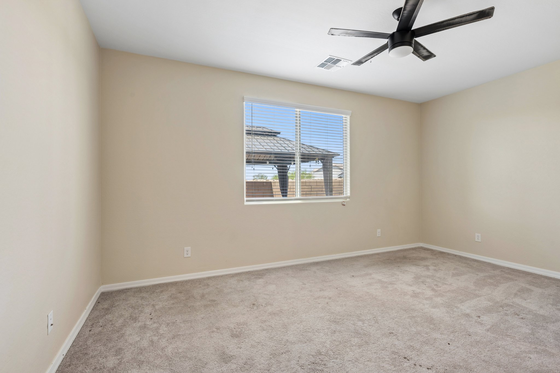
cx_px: 280
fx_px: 264
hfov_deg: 93.3
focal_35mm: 17
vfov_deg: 70.4
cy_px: 186
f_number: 8
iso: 320
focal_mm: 17
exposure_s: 1/50
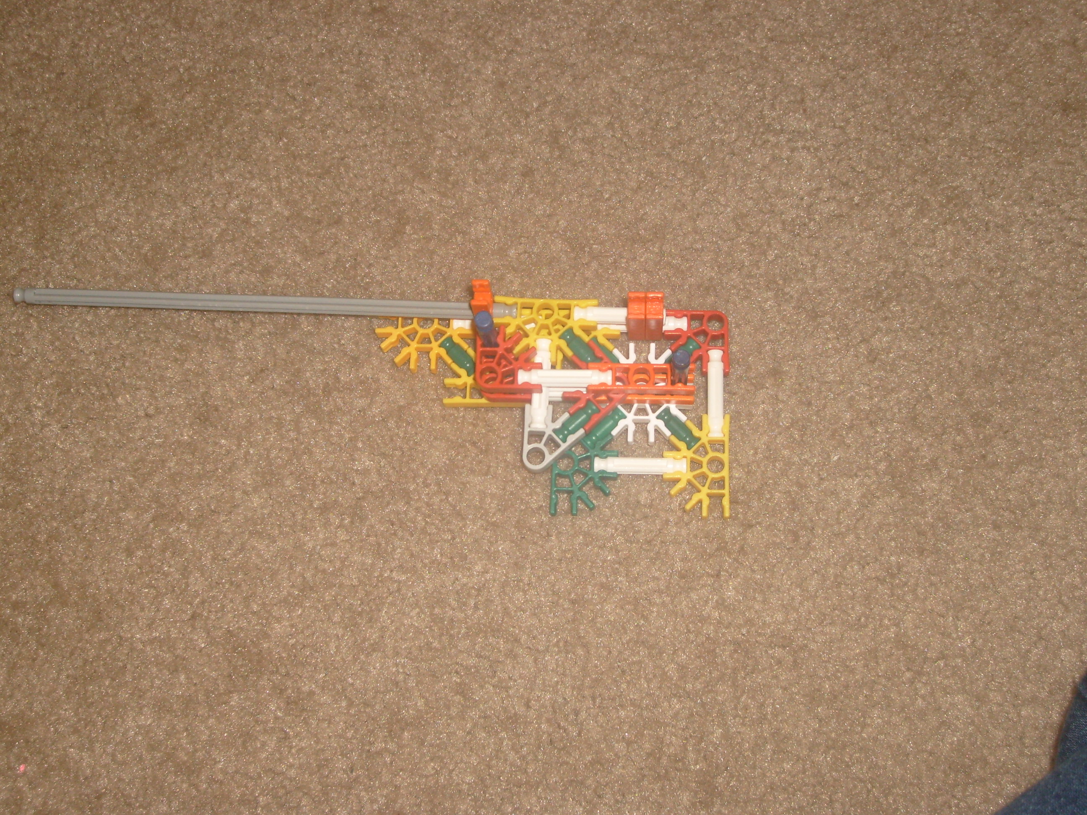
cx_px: 544
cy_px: 408
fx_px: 1350
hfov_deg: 43.9
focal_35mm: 43
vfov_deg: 33.6
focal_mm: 7.2
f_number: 3
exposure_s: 1/45
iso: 100
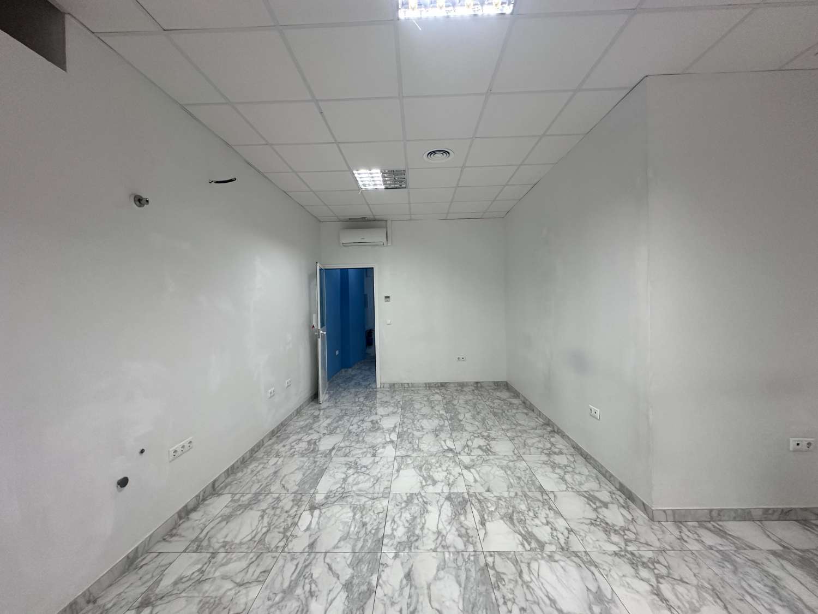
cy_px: 307
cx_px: 409
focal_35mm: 14
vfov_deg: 85.7
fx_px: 331
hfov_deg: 102.1
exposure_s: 1/100
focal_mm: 2.22
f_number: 2.2
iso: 200
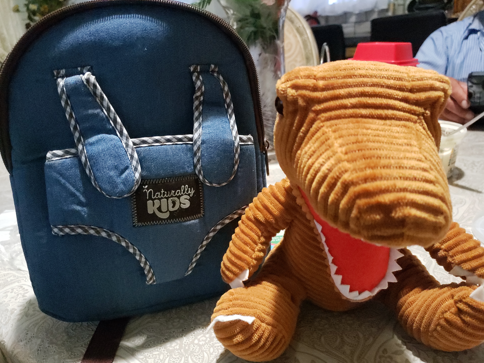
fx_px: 378
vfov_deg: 51.3
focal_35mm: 27
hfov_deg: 65.3
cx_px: 241
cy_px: 184
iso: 993
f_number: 1.5
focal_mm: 4.3
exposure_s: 1/24
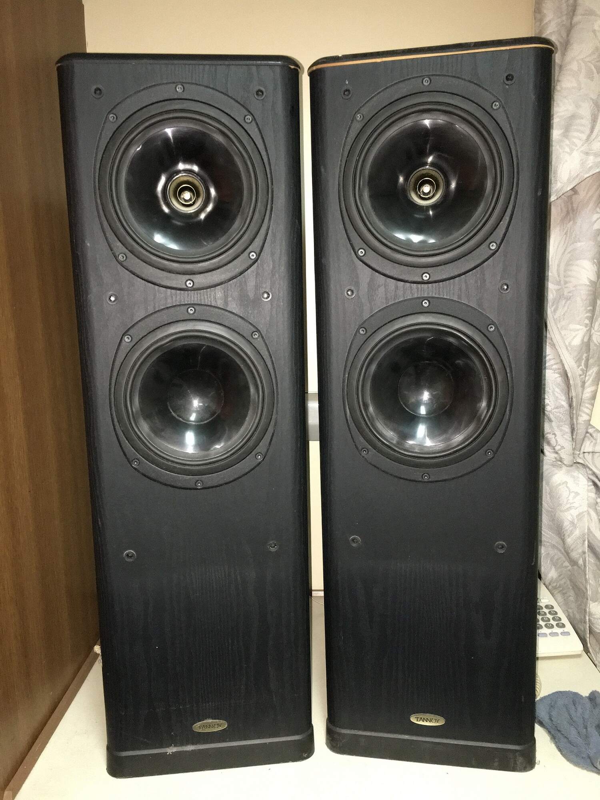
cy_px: 400
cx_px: 300
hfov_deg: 48.2
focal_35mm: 29
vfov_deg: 61.7
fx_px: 670
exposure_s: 1/17
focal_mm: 4.15
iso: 250
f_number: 2.2
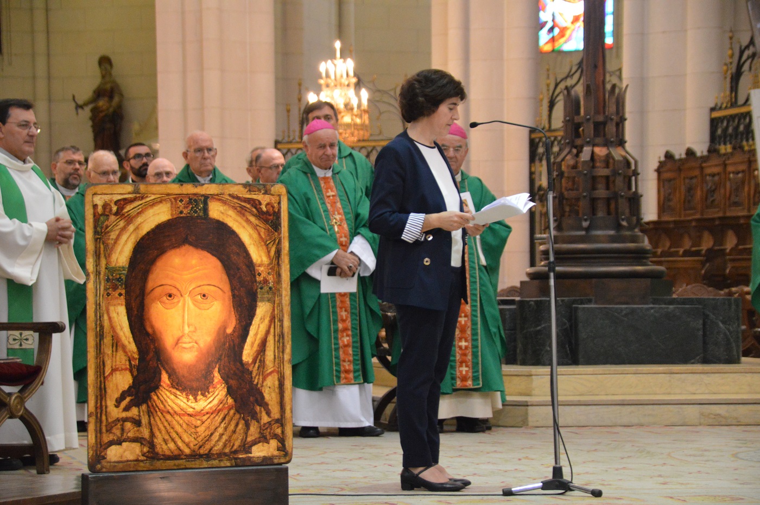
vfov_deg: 11.7
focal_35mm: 117
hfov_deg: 17.5
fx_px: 2467
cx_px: 380
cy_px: 252
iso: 3200
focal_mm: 78
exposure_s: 1/50
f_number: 5.3
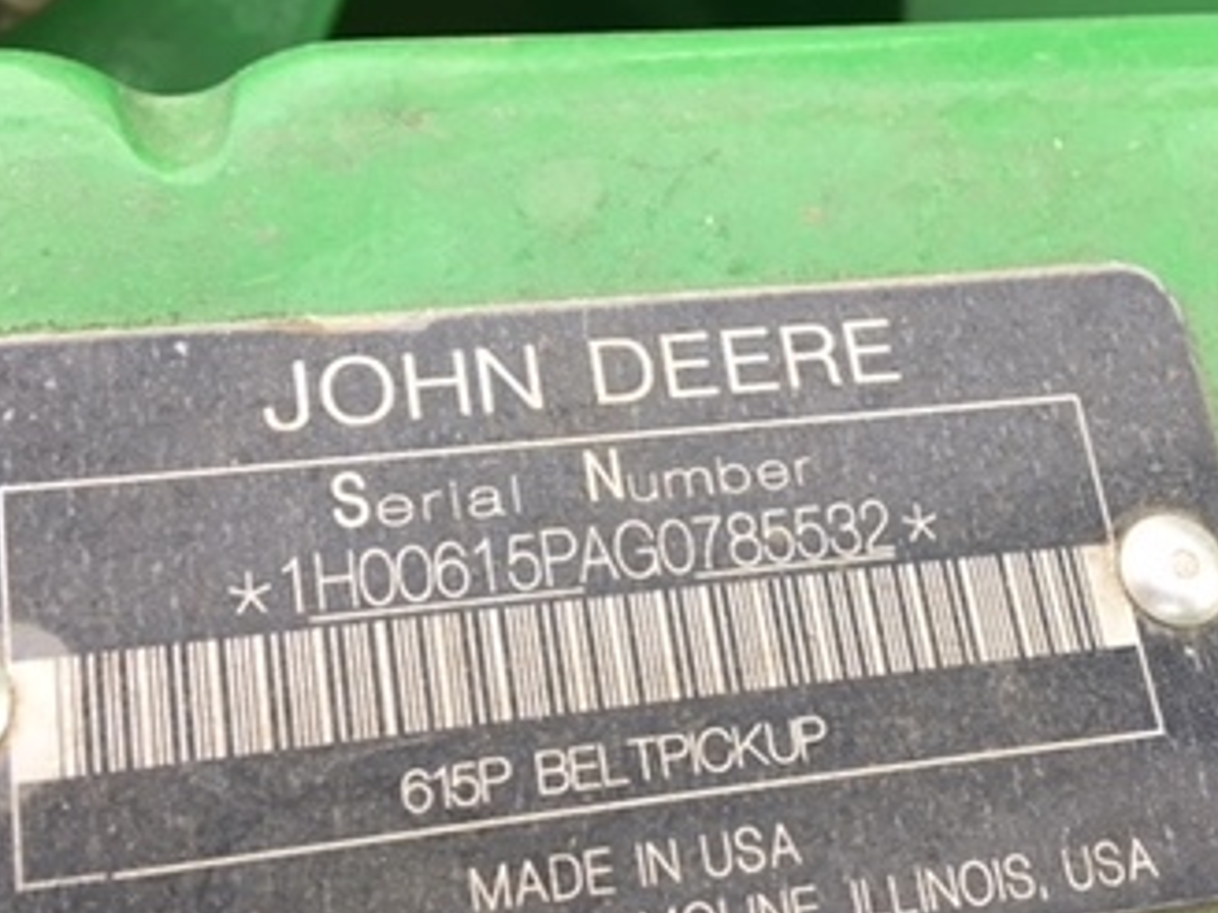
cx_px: 672
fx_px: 1794
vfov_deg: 28.5
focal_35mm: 51
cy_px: 401
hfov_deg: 37.5
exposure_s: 1/30
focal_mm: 4.15
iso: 25
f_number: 2.2
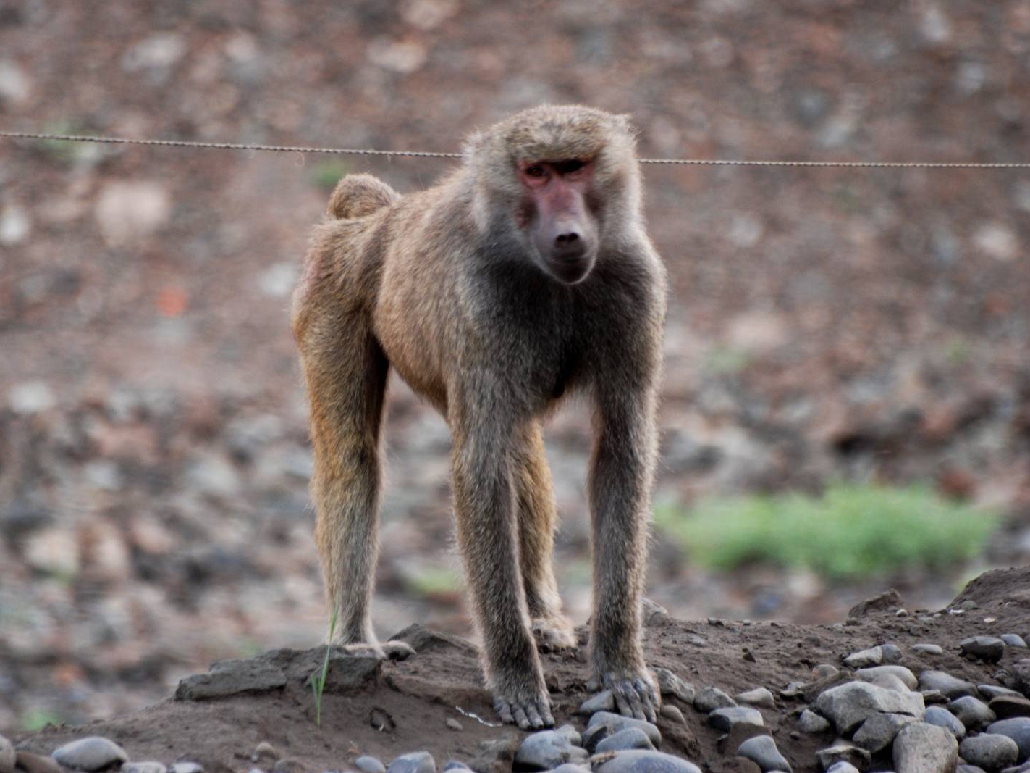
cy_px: 387
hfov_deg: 4.1
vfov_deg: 3.1
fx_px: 14489
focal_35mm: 487
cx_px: 460
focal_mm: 300
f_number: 5.6
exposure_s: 1/100
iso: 400
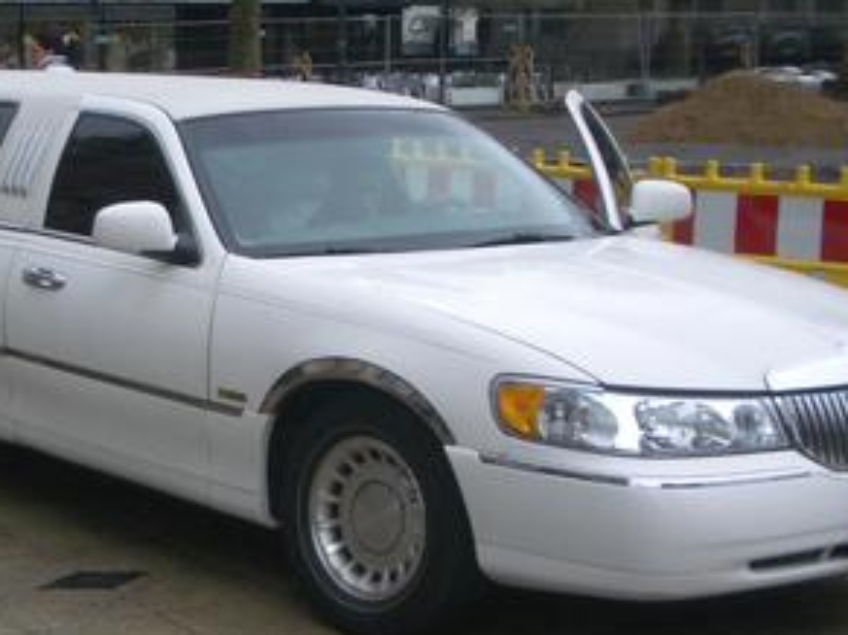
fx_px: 1886
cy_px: 370
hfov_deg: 24.8
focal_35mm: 77
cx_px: 125
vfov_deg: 19.1
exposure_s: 1/320
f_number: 2.6
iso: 50
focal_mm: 5.8
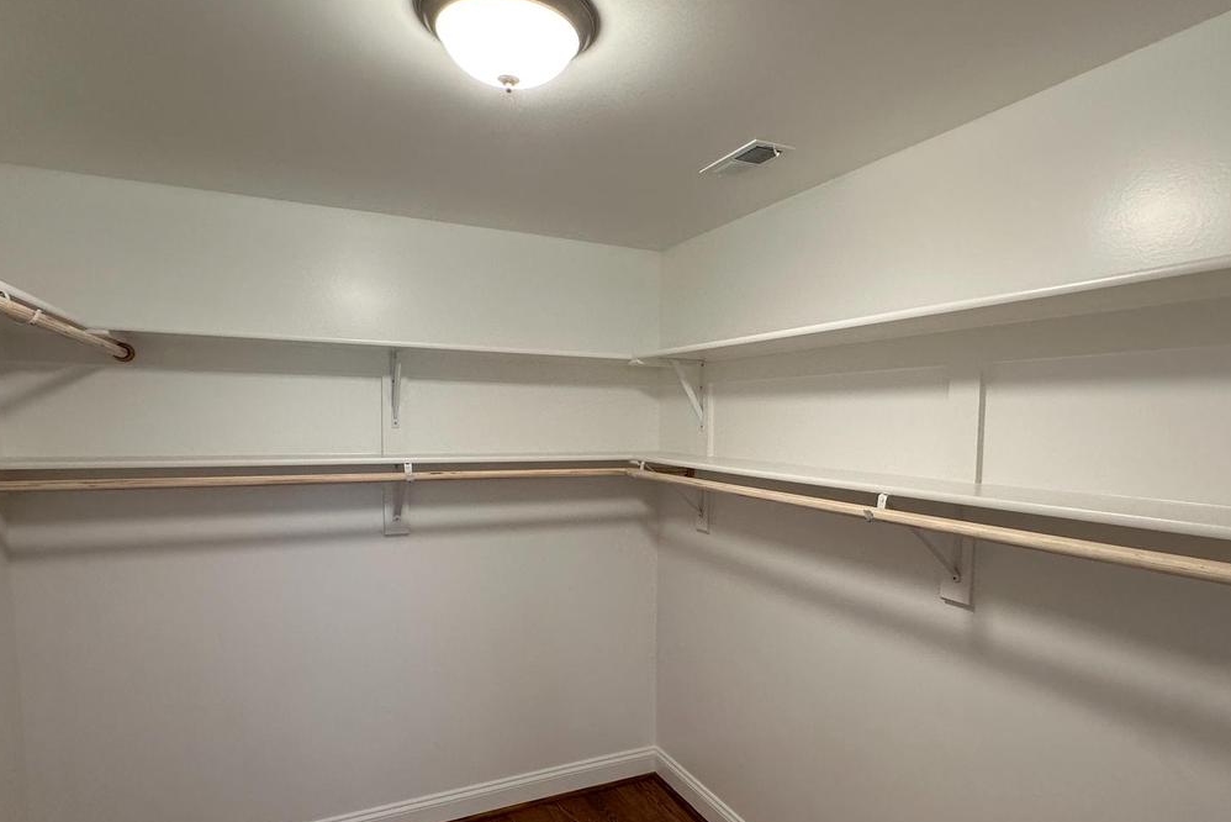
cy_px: 480
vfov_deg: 59.2
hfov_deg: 81.1
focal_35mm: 21
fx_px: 718
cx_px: 657
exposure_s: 1/120
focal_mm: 2.22
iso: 200
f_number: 2.2
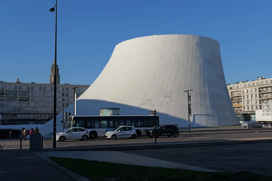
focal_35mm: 43
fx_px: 325
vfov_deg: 31.2
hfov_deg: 45.4
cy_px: 90
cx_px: 136
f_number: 8
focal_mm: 43
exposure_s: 1/500
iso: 100
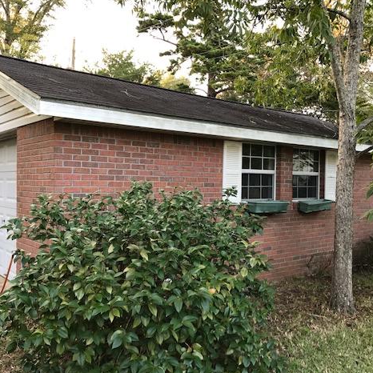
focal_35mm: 34
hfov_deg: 48.4
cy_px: 191
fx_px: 414
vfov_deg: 48.4
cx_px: 178
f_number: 1.8
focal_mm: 3.99
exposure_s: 1/40
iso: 25
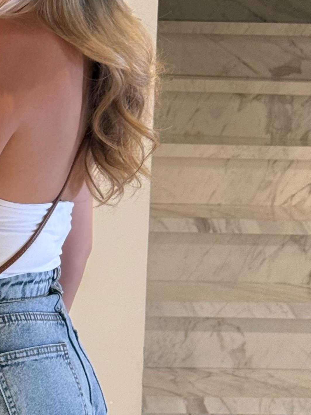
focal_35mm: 136
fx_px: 1629
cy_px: 146
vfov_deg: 14.5
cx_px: 12
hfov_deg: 10.8
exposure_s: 1/50
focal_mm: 6.76
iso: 100
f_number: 1.78
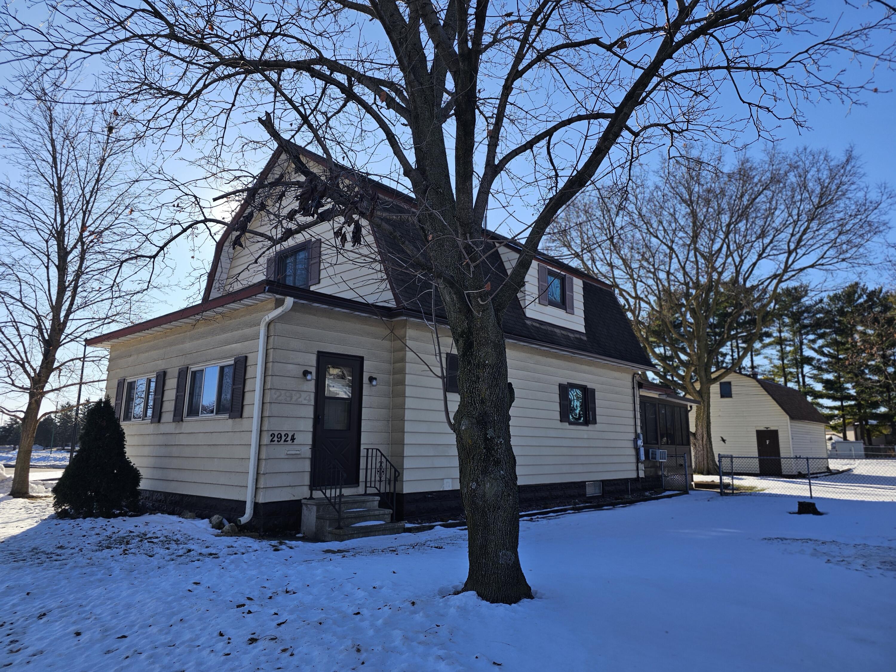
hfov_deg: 73.9
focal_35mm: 23
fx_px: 595
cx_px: 448
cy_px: 336
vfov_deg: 58.9
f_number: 1.7
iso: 10
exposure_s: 1/593
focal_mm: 6.3
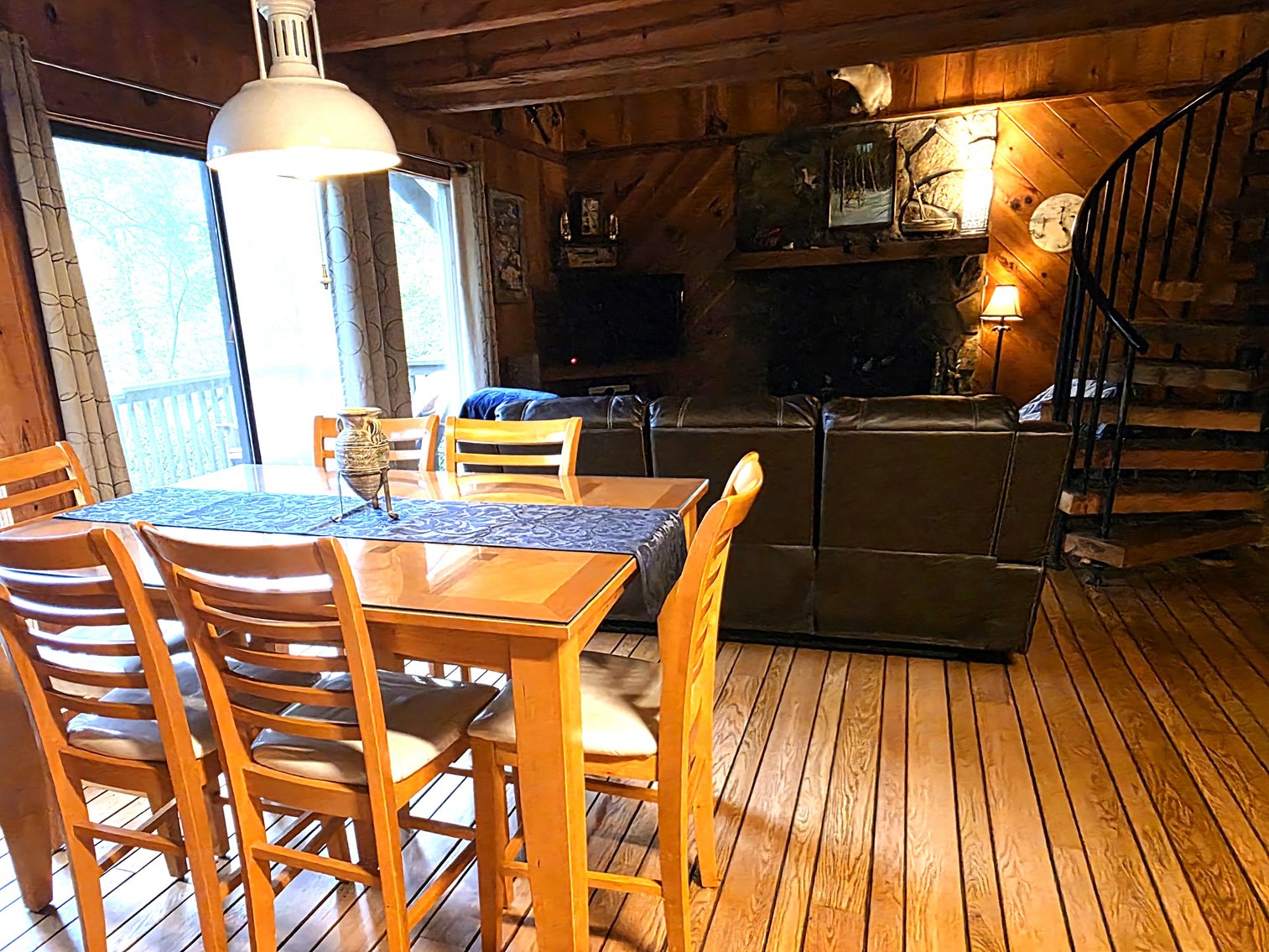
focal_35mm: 21
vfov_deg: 63.5
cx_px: 634
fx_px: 770
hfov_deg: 79.0
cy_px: 476
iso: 800
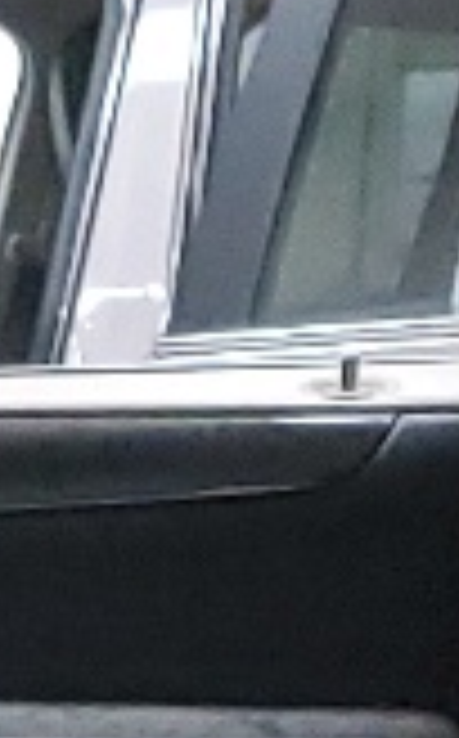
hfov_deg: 4.8
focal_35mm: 269
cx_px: -500
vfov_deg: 7.5
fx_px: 5403
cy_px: 1404
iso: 348
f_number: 1.5
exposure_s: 1/60.2
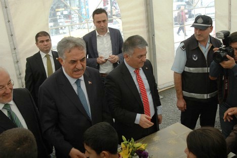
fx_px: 237
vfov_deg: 36.8
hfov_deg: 53.2
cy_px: 79
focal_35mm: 36
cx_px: 118
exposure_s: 1/100
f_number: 5.6
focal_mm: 24
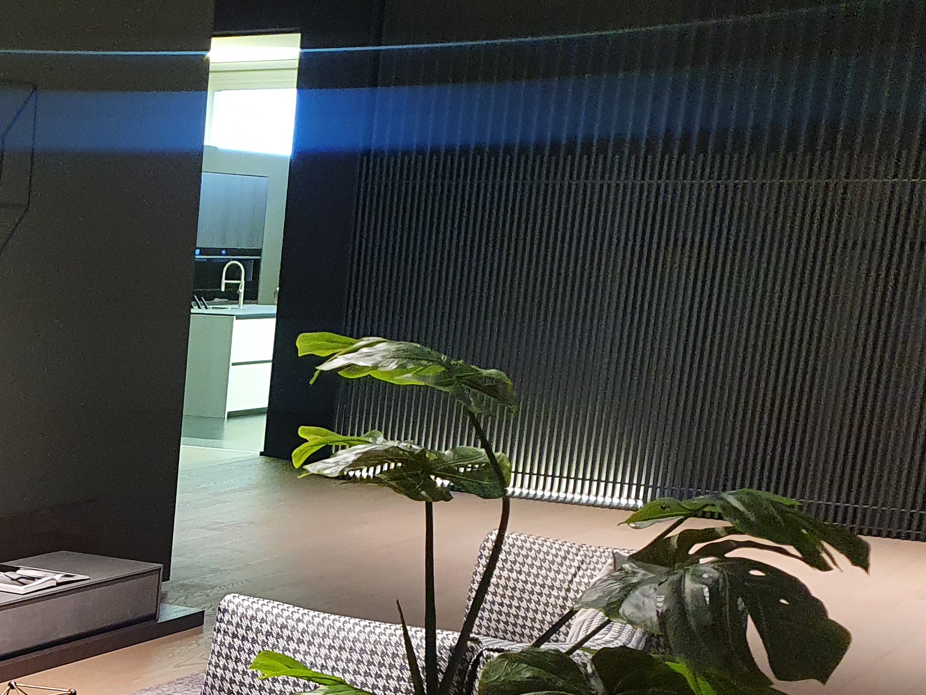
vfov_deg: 21.4
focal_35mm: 66
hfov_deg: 26.5
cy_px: 708
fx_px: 1766
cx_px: -145
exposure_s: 1/50
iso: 250
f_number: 1.5
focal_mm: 4.32
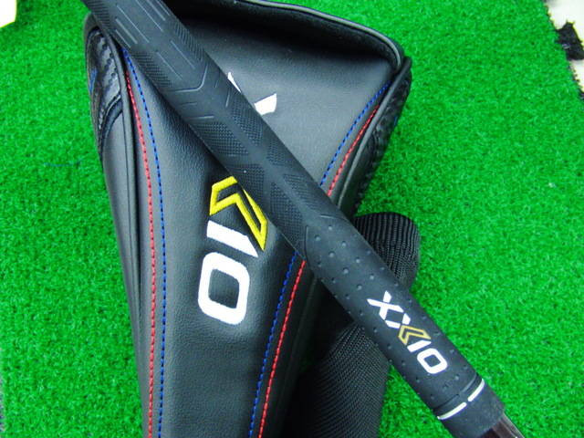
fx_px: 624
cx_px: 292
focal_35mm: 37
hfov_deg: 50.1
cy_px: 219
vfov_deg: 38.7
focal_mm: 6.42
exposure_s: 1/20
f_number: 3.6
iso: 400
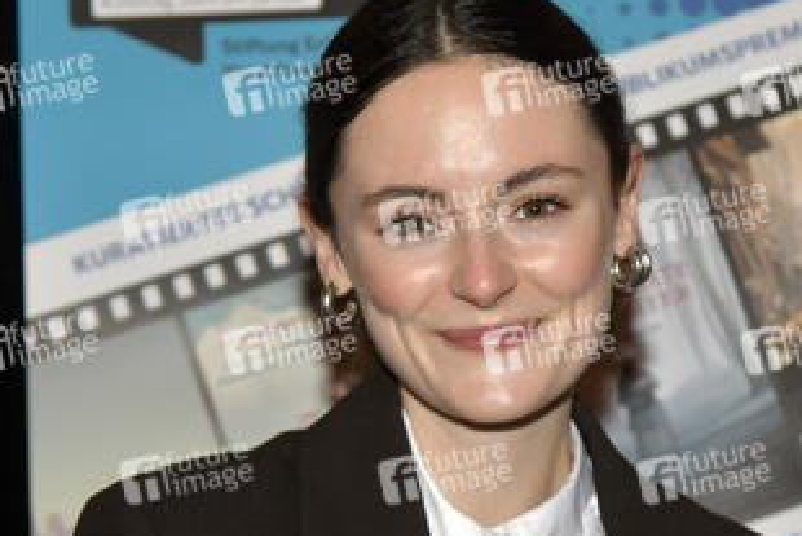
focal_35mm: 138
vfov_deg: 10.0
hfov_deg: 14.8
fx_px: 3076
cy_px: 280
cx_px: 480
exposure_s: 1/200
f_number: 5.6
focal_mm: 95
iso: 640
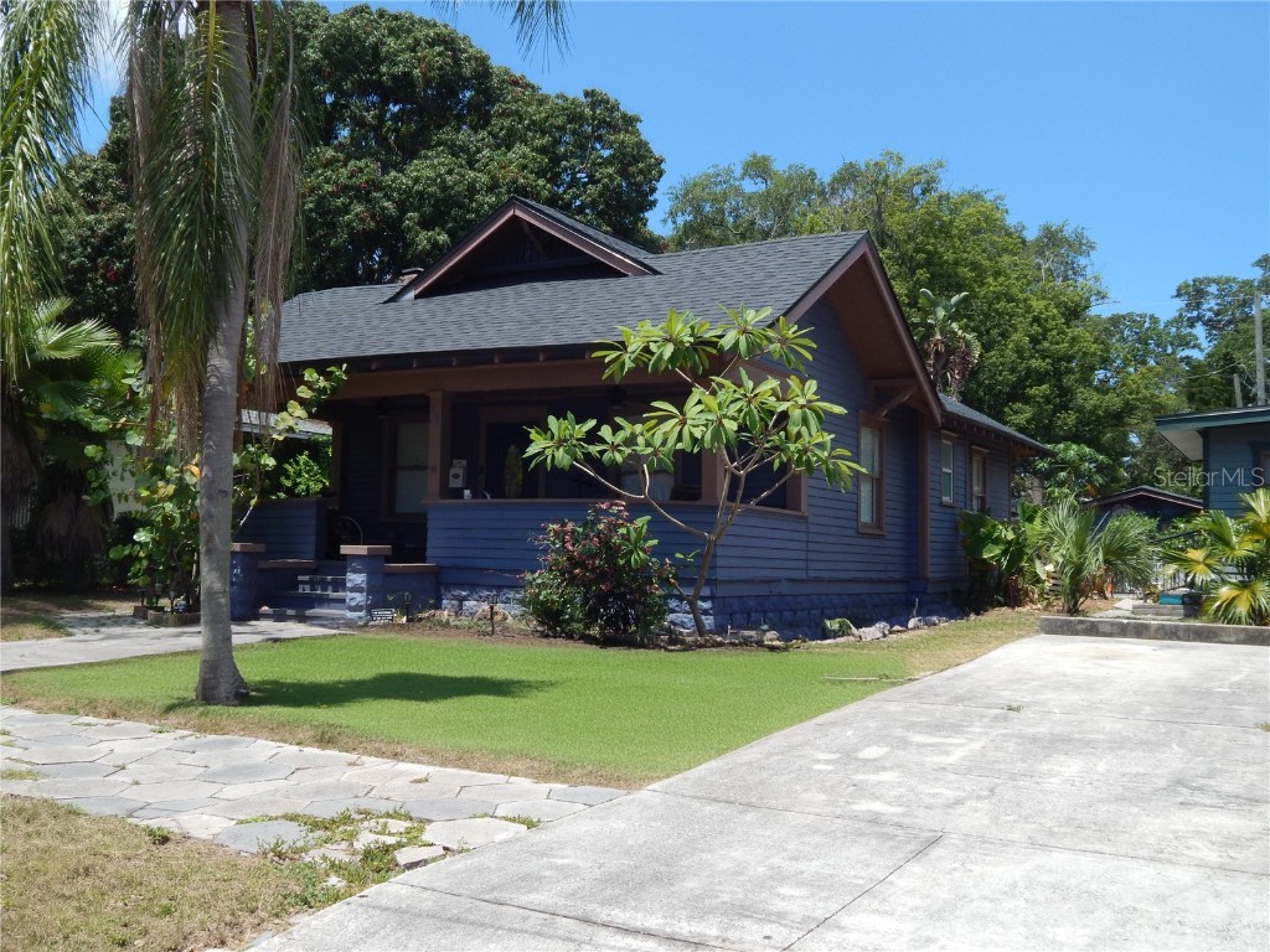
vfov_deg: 40.7
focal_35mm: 35
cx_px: 635
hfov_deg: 52.6
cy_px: 476
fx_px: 1284
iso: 125
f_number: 3.3
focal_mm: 6.1
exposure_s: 1/1500
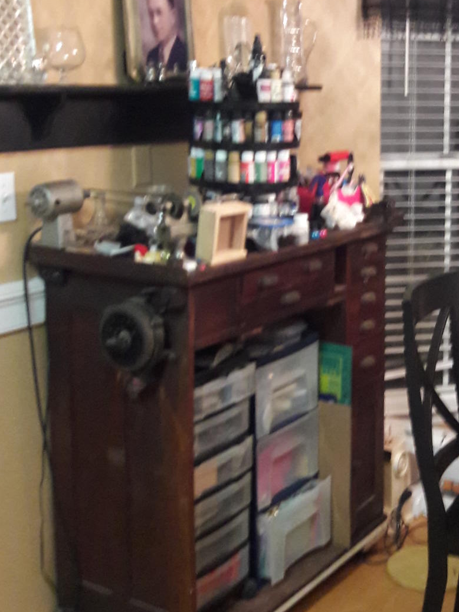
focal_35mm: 54
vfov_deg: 35.3
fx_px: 955
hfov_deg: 26.7
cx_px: 347
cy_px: 213
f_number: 1.9
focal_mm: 3.7
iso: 250
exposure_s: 1/17
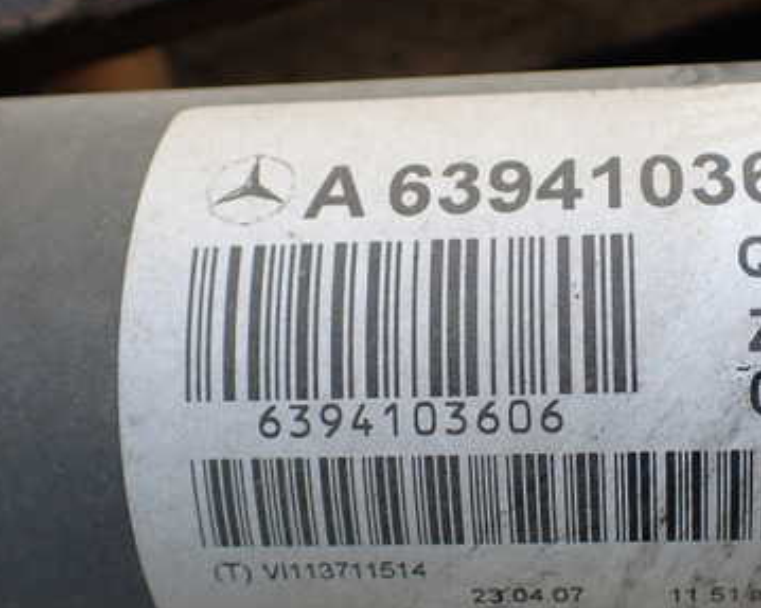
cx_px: 553
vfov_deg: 30.8
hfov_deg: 37.3
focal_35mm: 49
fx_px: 1103
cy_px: 309
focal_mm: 5.4
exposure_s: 1/200
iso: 100
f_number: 2.3
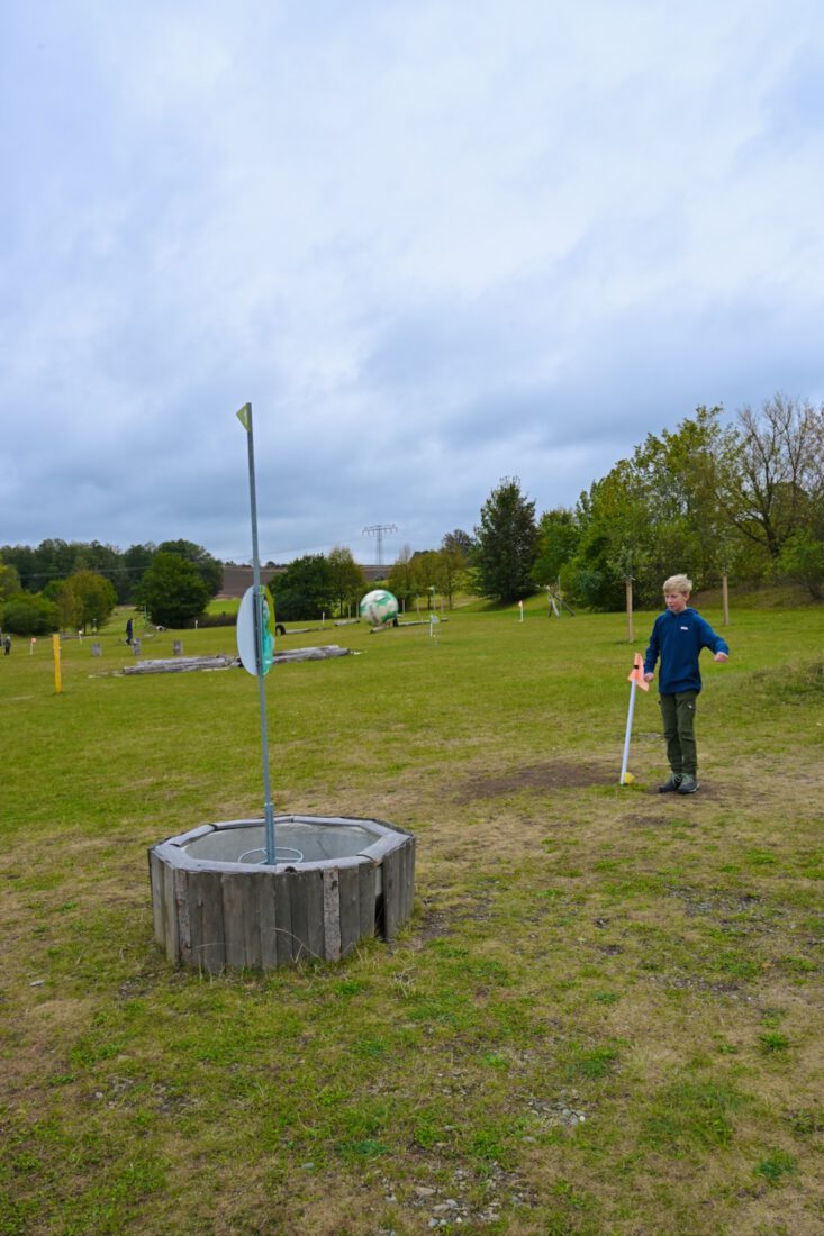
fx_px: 1013
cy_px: 618
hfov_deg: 44.3
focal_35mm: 30
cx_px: 412
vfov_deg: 62.8
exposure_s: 1/125
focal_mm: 29.5
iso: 220
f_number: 11
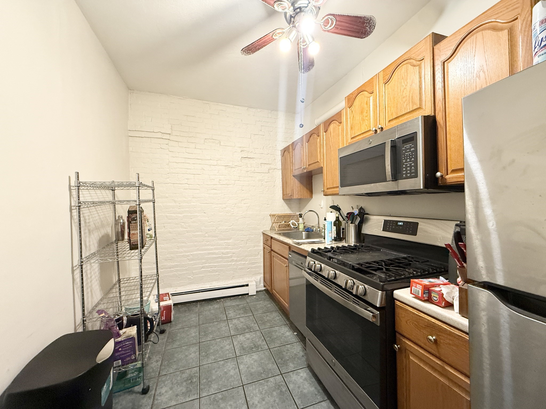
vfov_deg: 85.7
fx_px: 221
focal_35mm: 14
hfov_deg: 102.1
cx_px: 273
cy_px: 204
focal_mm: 2.22
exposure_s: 1/60
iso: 400
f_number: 2.2
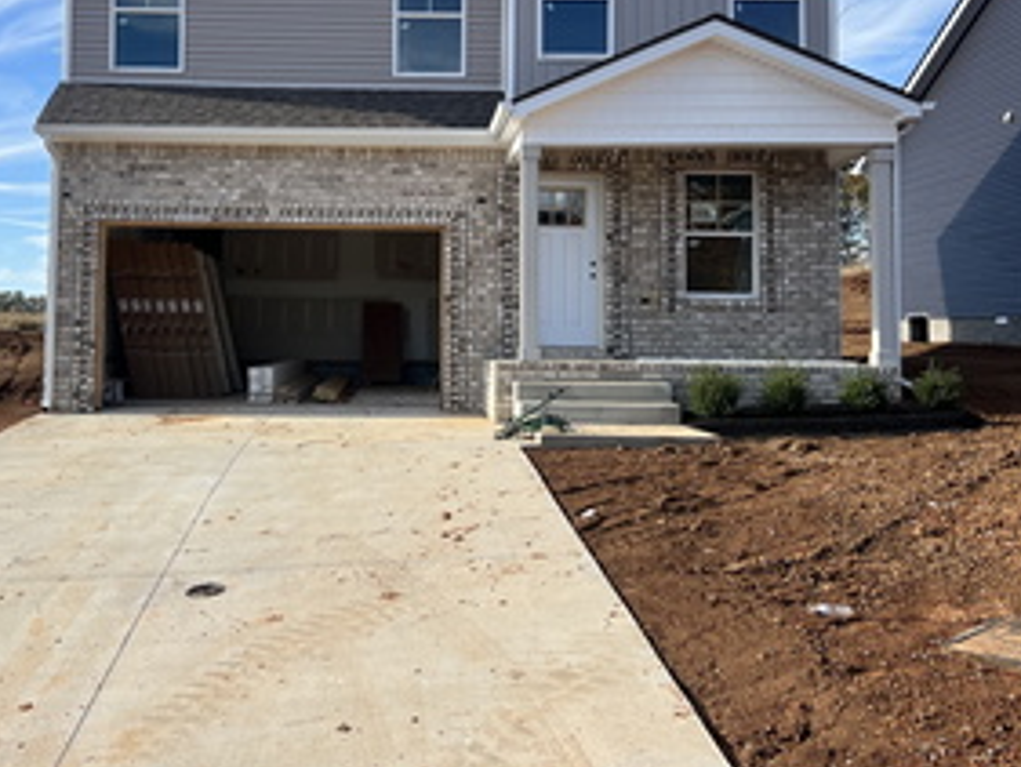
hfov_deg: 49.8
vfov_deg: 38.3
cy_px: 262
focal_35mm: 37
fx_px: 1092
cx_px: 400
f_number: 1.5
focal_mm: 5.7
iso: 50
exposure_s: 1/3077
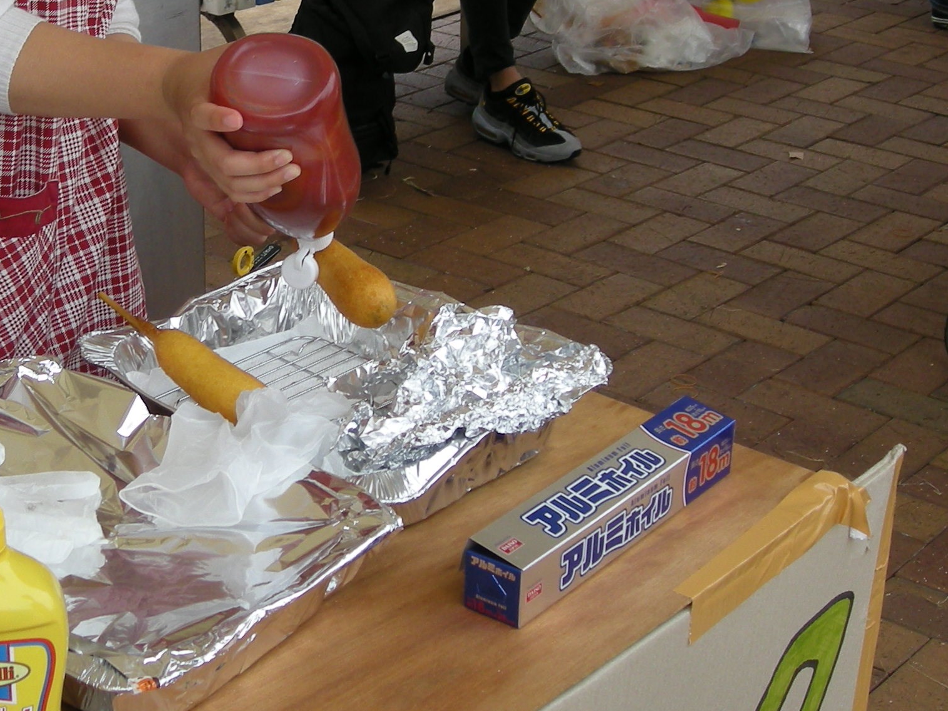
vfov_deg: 20.5
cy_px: 135
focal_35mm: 71
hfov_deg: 26.9
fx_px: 1945
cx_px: 187
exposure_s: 1/246
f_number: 2.8
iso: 50
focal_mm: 5.7
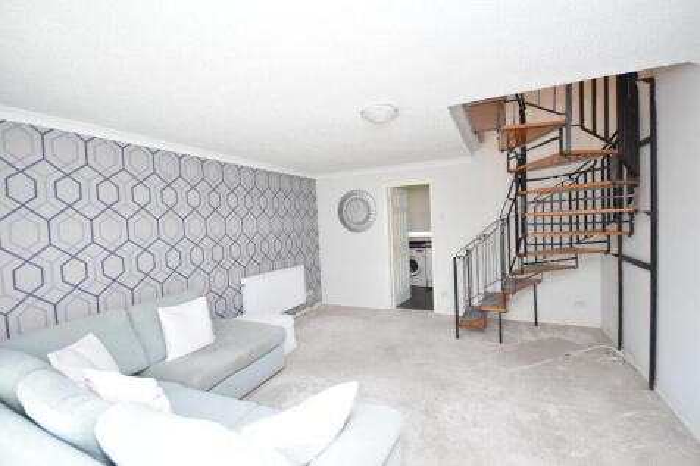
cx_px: 350
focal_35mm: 15
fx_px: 292
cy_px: 233
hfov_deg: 100.4
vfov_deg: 77.3
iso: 1000
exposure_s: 1/60
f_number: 4
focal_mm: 10
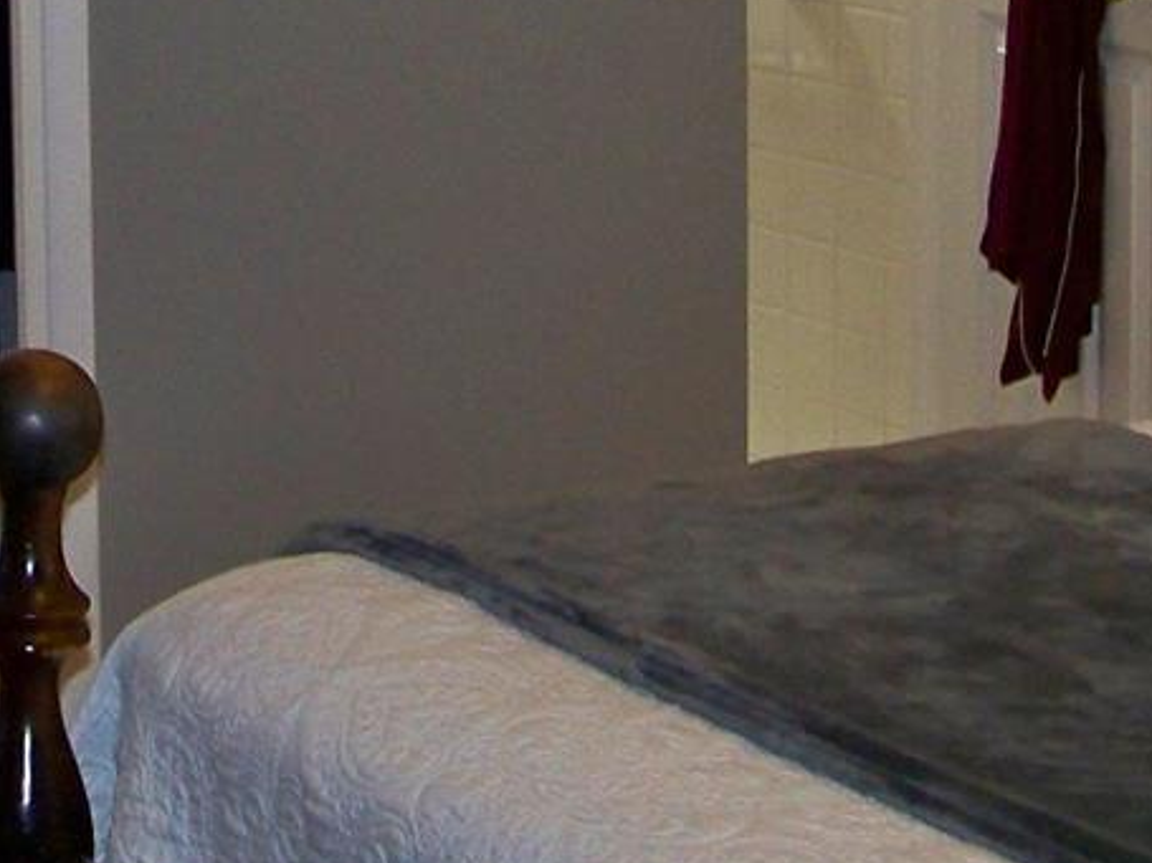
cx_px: 76
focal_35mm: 116
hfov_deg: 16.7
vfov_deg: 12.3
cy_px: -299
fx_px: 3859
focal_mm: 5.85
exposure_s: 1/30
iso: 200
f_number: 2.8
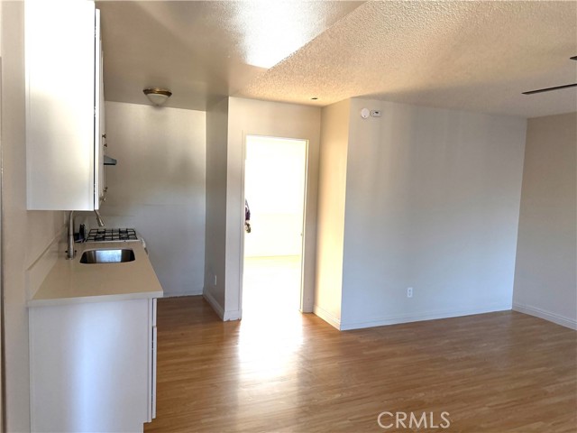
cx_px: 288
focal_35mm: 24
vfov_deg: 56.8
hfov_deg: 71.6
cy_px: 216
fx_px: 400
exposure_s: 1/112
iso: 200
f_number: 1.78
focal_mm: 6.76
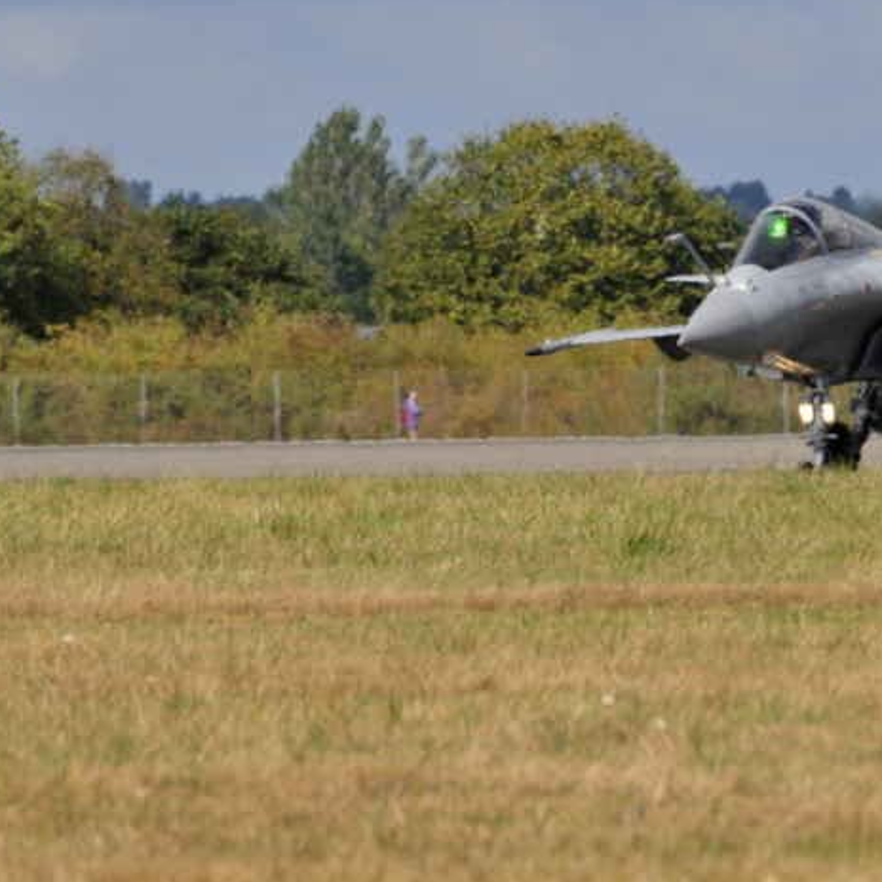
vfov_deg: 2.1
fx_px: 23724
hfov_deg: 2.1
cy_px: 257
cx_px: 836
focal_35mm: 823
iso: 200
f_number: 9
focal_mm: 300
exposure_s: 1/320
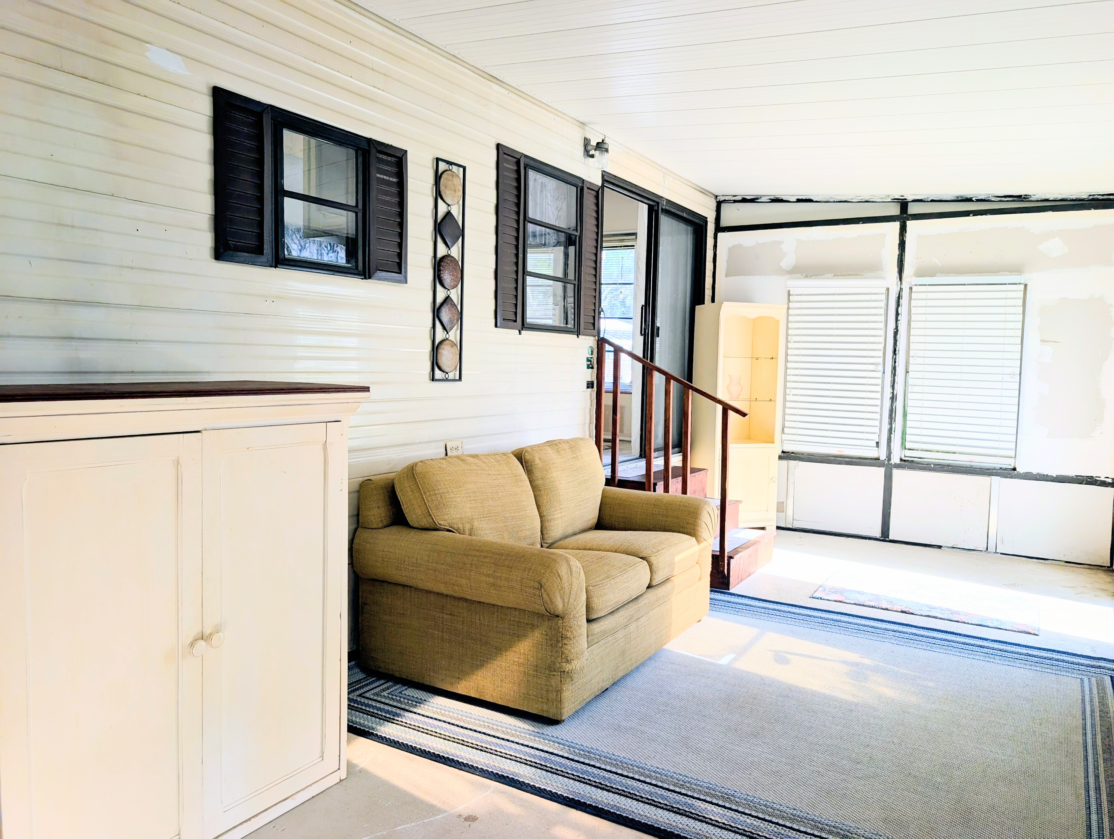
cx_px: 557
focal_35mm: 24
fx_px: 773
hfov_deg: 71.5
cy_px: 420
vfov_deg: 56.9
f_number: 1.68
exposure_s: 1/208
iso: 22
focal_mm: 6.9
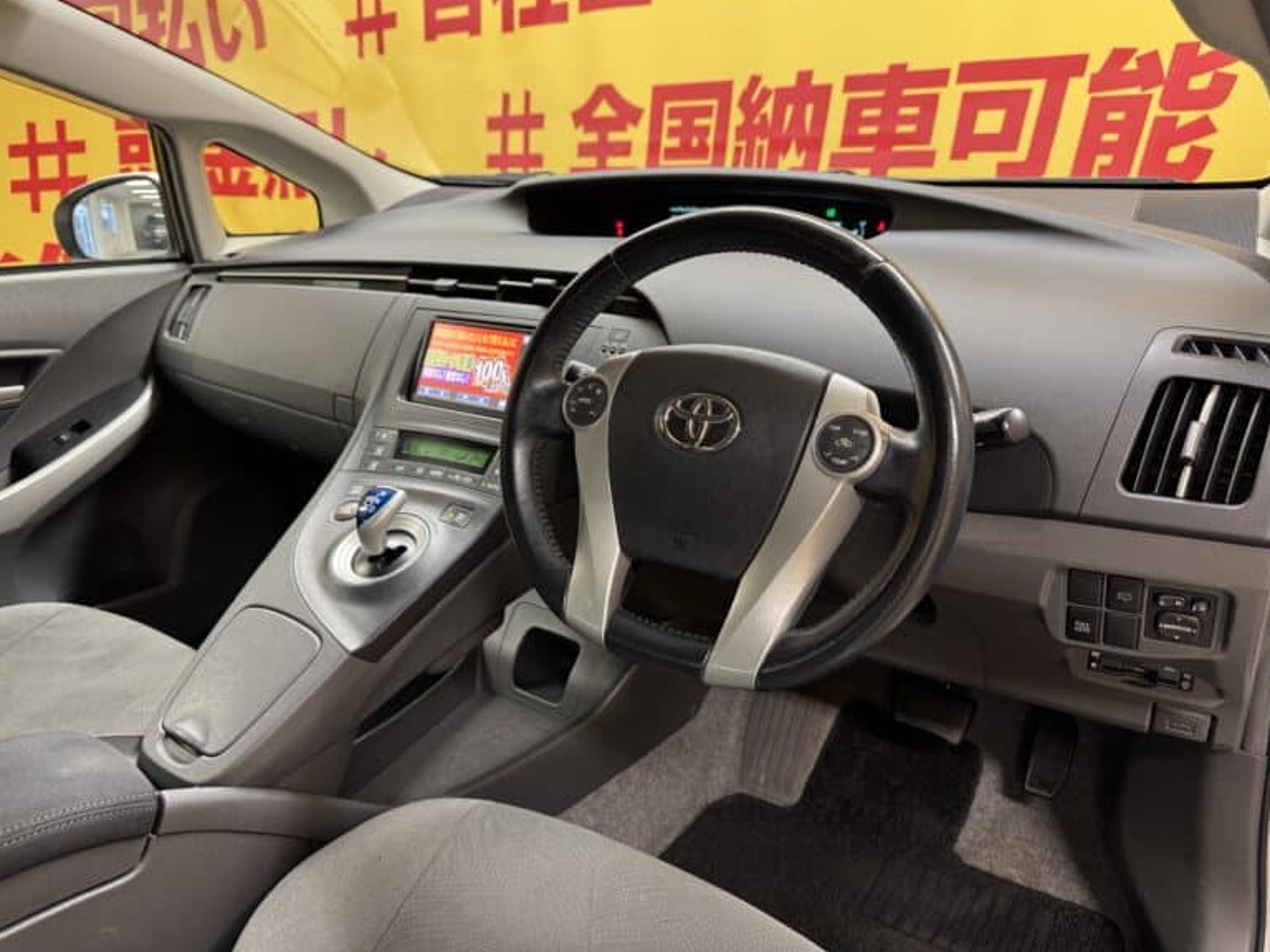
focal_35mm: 25
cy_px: 458
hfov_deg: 69.4
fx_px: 917
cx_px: 628
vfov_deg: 54.9
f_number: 1.78
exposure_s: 1/50
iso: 250
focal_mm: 6.76
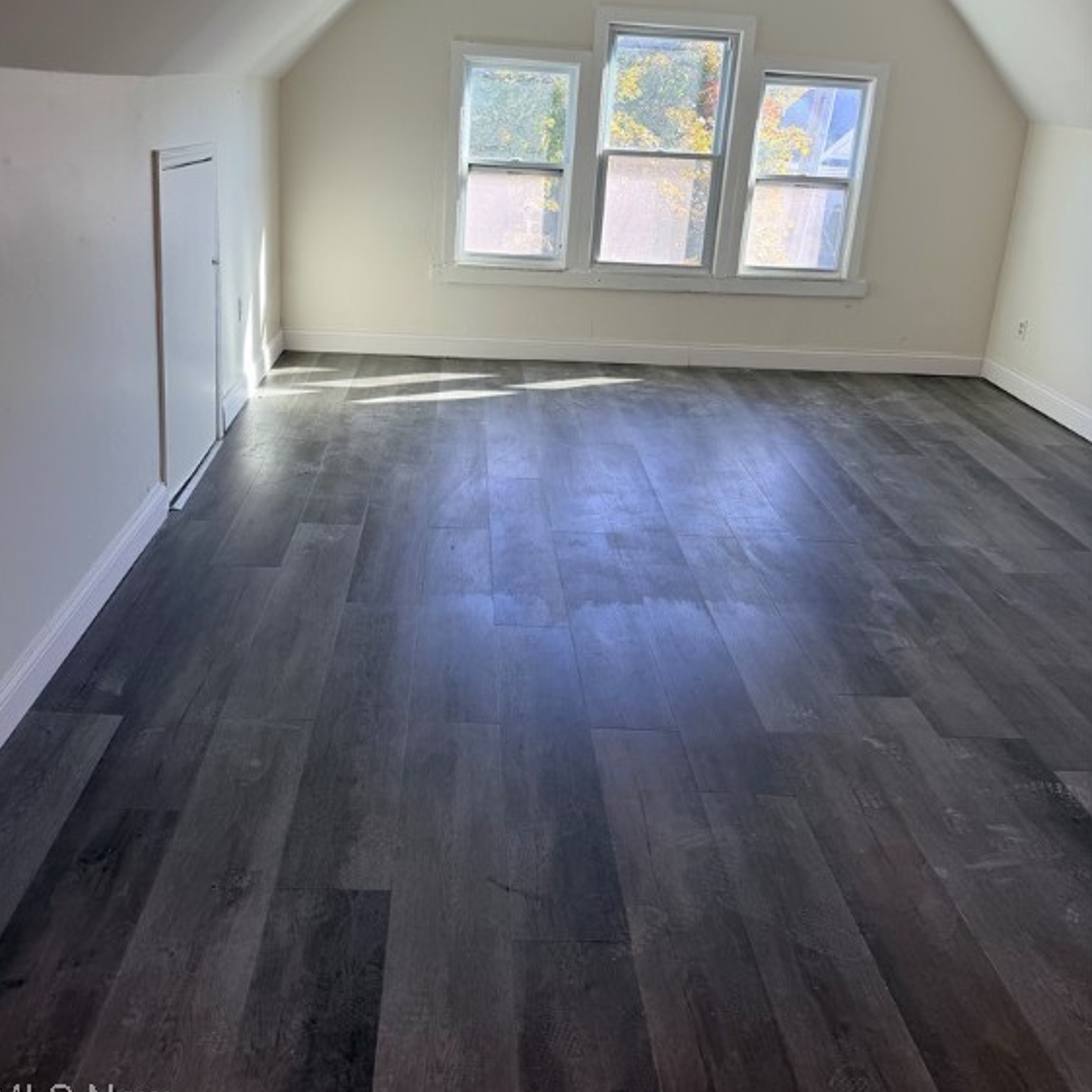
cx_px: 538
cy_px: 398
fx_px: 1035
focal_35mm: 29
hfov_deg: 55.6
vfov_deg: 54.9
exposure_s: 1/166
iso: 64
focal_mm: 6.76
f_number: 1.78
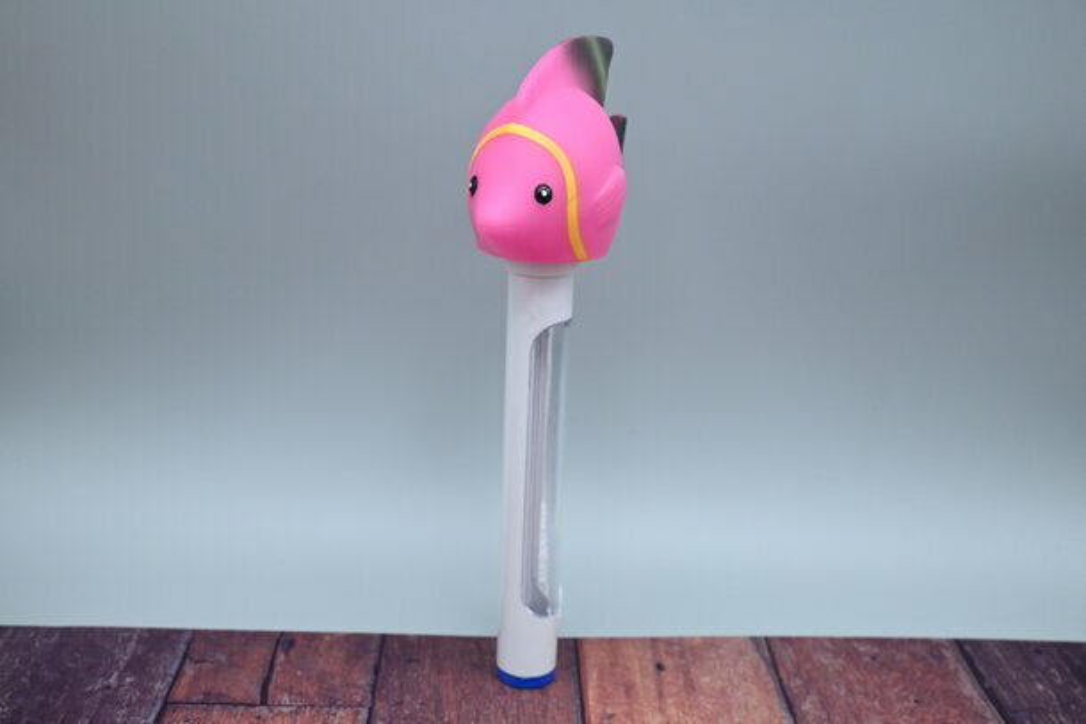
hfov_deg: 48.7
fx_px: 1199
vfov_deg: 33.6
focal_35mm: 40
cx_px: 543
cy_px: 362
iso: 1000
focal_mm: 26.5
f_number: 4.5
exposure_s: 1/125
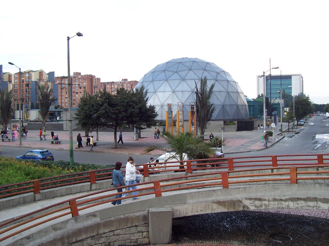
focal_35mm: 37
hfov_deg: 50.1
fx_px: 352
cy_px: 123
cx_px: 164
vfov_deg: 38.7
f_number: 2.8
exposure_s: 1/250
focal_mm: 5.6
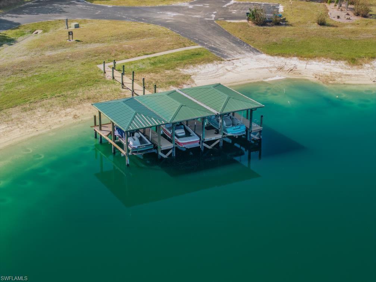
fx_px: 760
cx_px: 188
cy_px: 141
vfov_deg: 21.0
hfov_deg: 27.8
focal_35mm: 70
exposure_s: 1/320
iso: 140
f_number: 2.8
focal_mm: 19.35
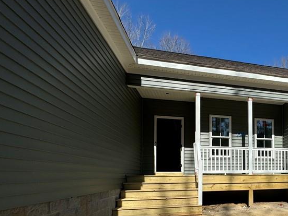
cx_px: 257
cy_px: 168
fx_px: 216
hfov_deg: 58.0
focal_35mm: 26
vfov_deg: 50.4
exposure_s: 1/2674
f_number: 2.2
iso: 50
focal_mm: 2.22
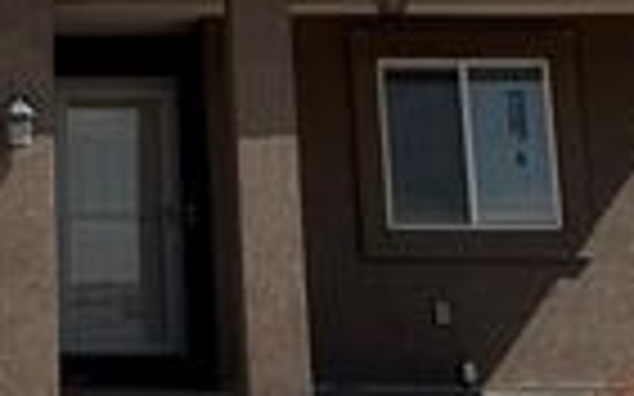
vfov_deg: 14.1
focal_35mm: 90
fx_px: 1554
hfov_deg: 21.9
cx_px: -45
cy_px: -56
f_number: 1.78
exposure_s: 1/7092
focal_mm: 6.76
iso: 80
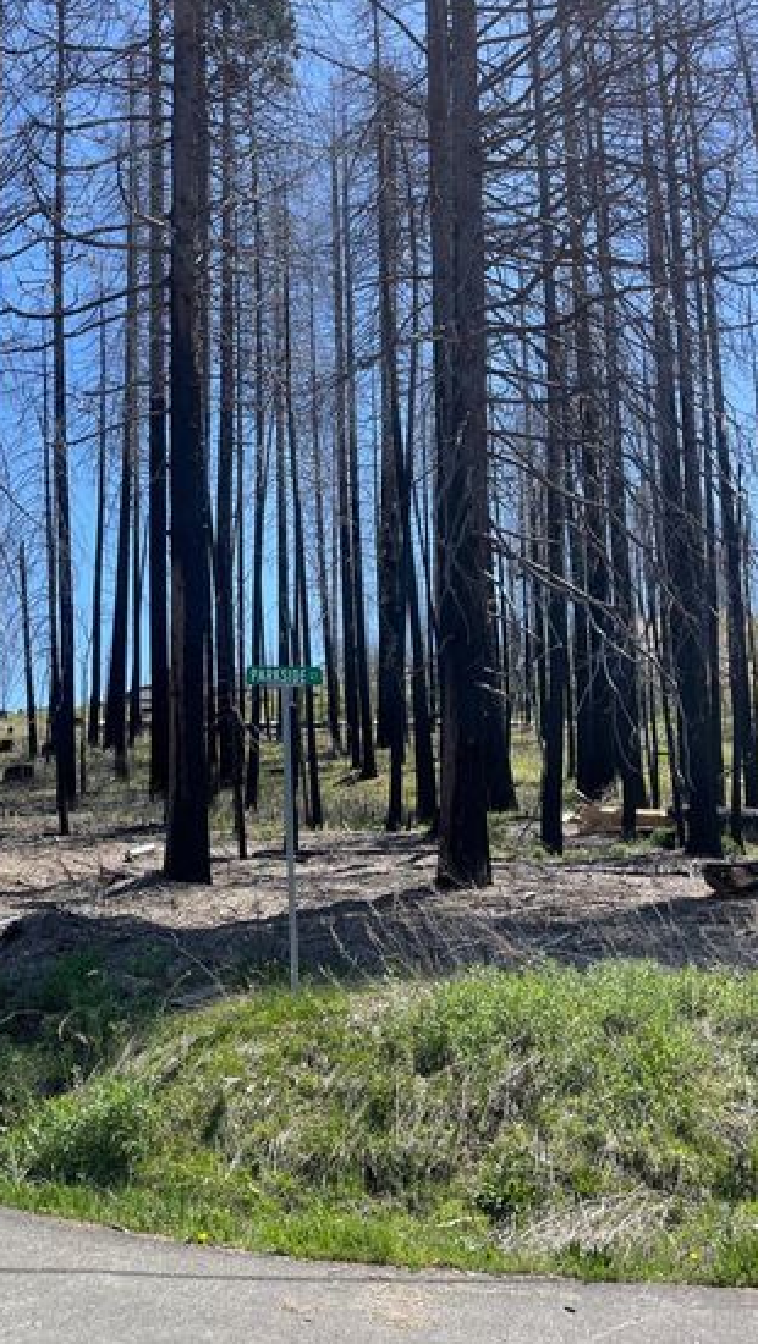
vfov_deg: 59.5
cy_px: 678
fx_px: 1177
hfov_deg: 35.5
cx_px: 276
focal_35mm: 33
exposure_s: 1/1852
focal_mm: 5.1
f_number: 1.6
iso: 32
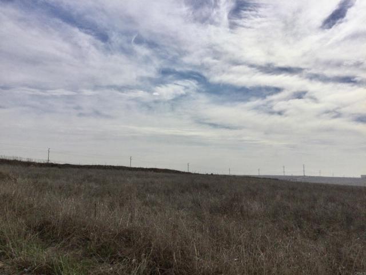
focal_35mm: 31
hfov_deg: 58.4
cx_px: 183
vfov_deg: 45.4
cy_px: 138
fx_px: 328
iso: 25
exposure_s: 1/4808
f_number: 2.4
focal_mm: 3.3
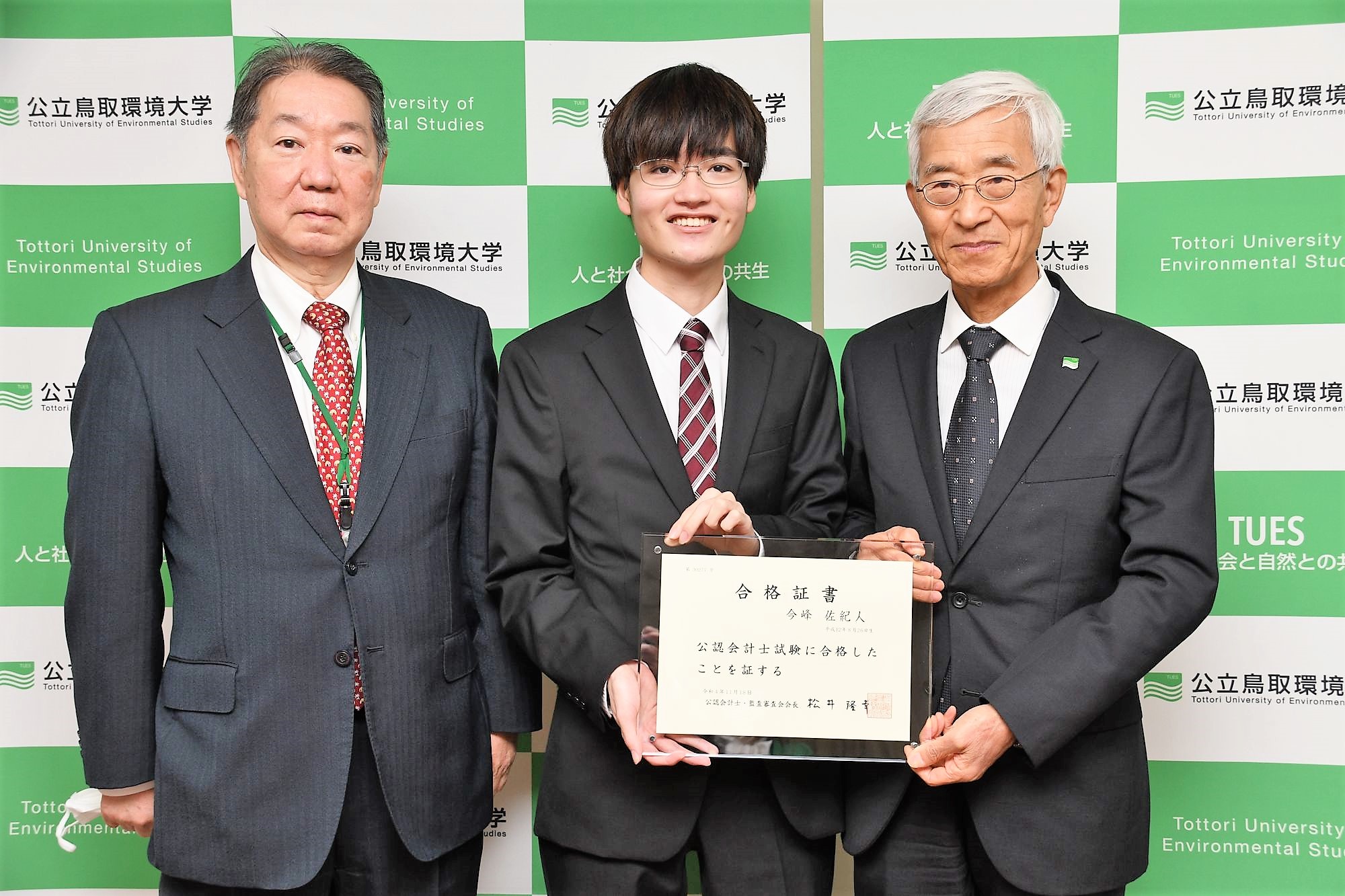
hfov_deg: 38.9
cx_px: 672
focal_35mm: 51
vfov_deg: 26.5
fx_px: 1905
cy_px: 448
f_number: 8
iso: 640
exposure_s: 1/125
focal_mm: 34
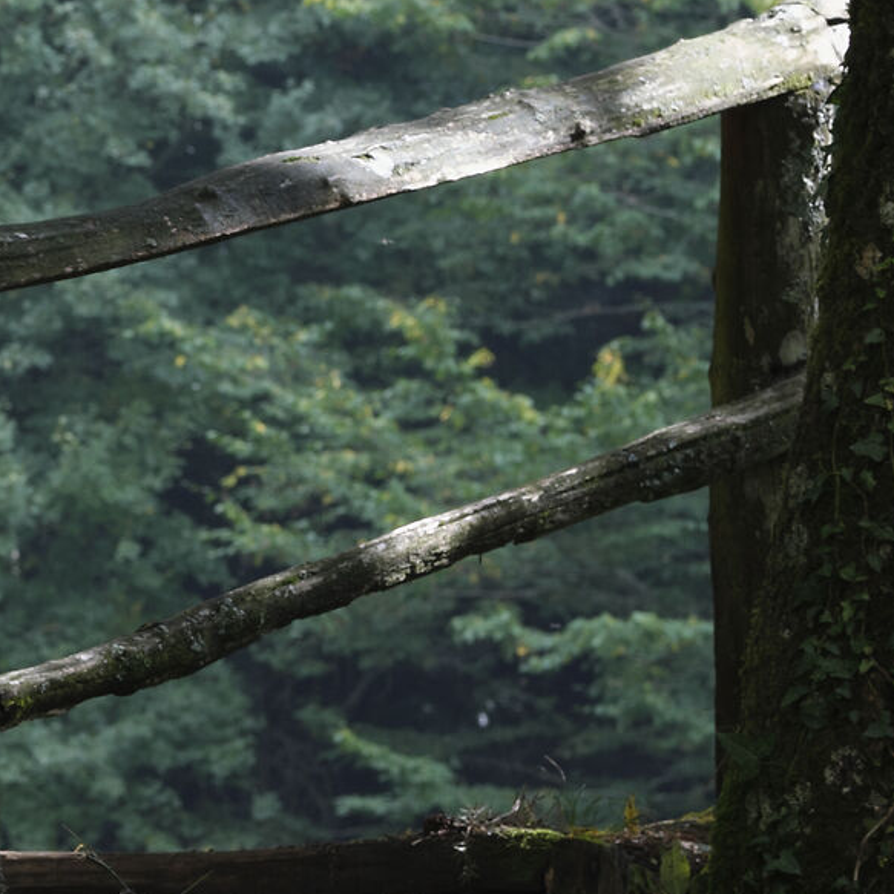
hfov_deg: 5.9
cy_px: 58
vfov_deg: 5.9
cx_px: -175
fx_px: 8590
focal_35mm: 294
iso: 500
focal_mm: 56
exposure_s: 1/80
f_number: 8
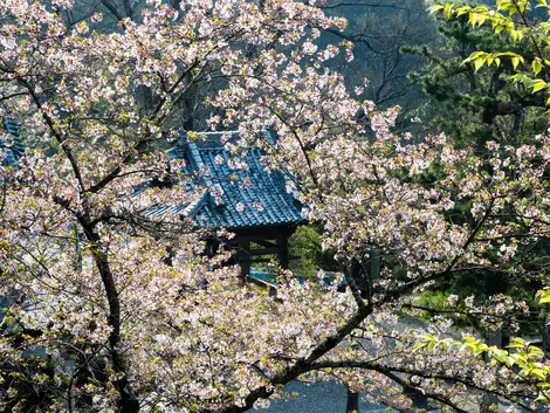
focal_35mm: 80
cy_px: 206
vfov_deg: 18.4
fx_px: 1272
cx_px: 275
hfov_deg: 24.4
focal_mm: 40
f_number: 9
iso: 200
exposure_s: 1/160
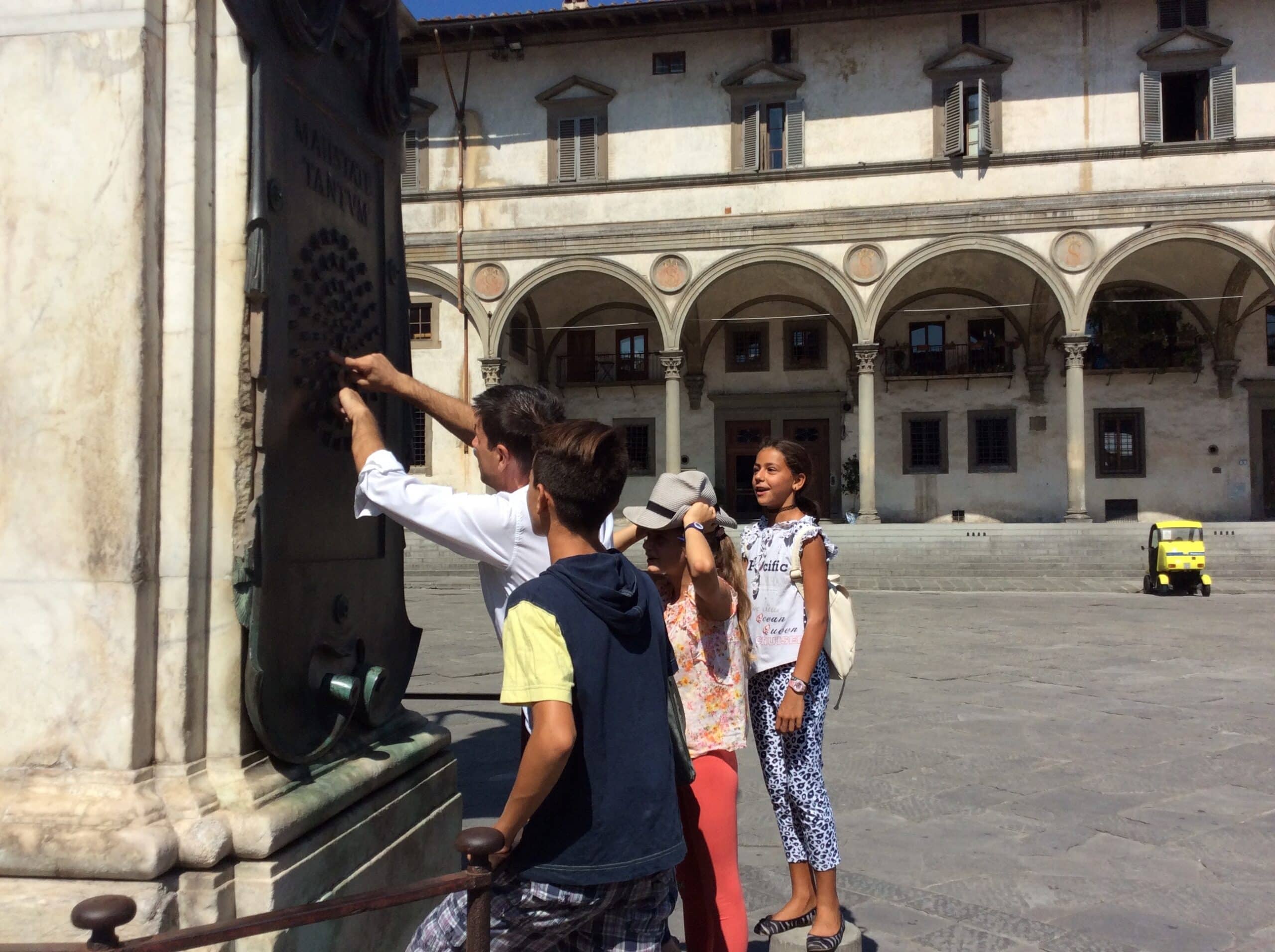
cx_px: 638
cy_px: 476
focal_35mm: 32
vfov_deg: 44.1
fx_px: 1177
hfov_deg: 56.9
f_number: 2.4
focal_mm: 3.3
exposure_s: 1/2488
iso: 32
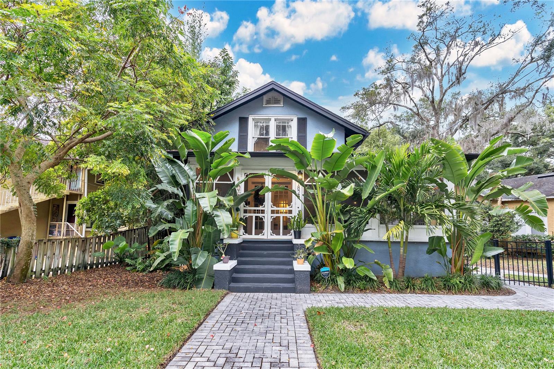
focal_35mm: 16
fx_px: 246
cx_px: 277
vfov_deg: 73.7
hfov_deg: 96.7
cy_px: 184
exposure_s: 1/160
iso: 640
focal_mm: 16
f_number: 4
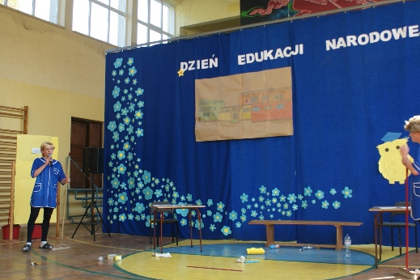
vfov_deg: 35.9
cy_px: 131
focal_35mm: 37
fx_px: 432
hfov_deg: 51.7
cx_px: 243
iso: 100
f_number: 4.5
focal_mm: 20
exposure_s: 1/40
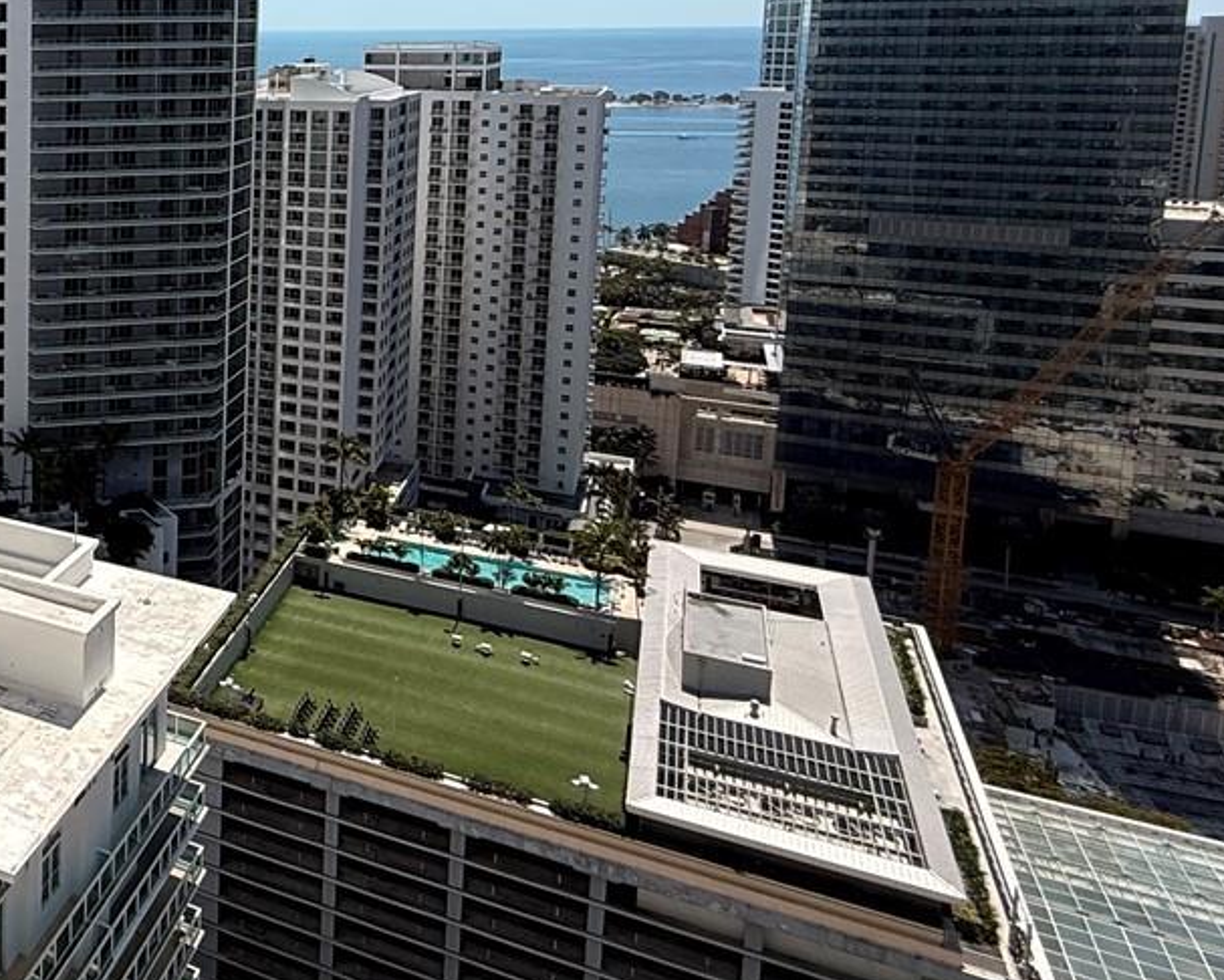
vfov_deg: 39.4
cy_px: 186
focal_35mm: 36
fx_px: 1305
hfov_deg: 38.4
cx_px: -218
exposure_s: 1/2611
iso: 50
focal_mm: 2.22
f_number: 2.2
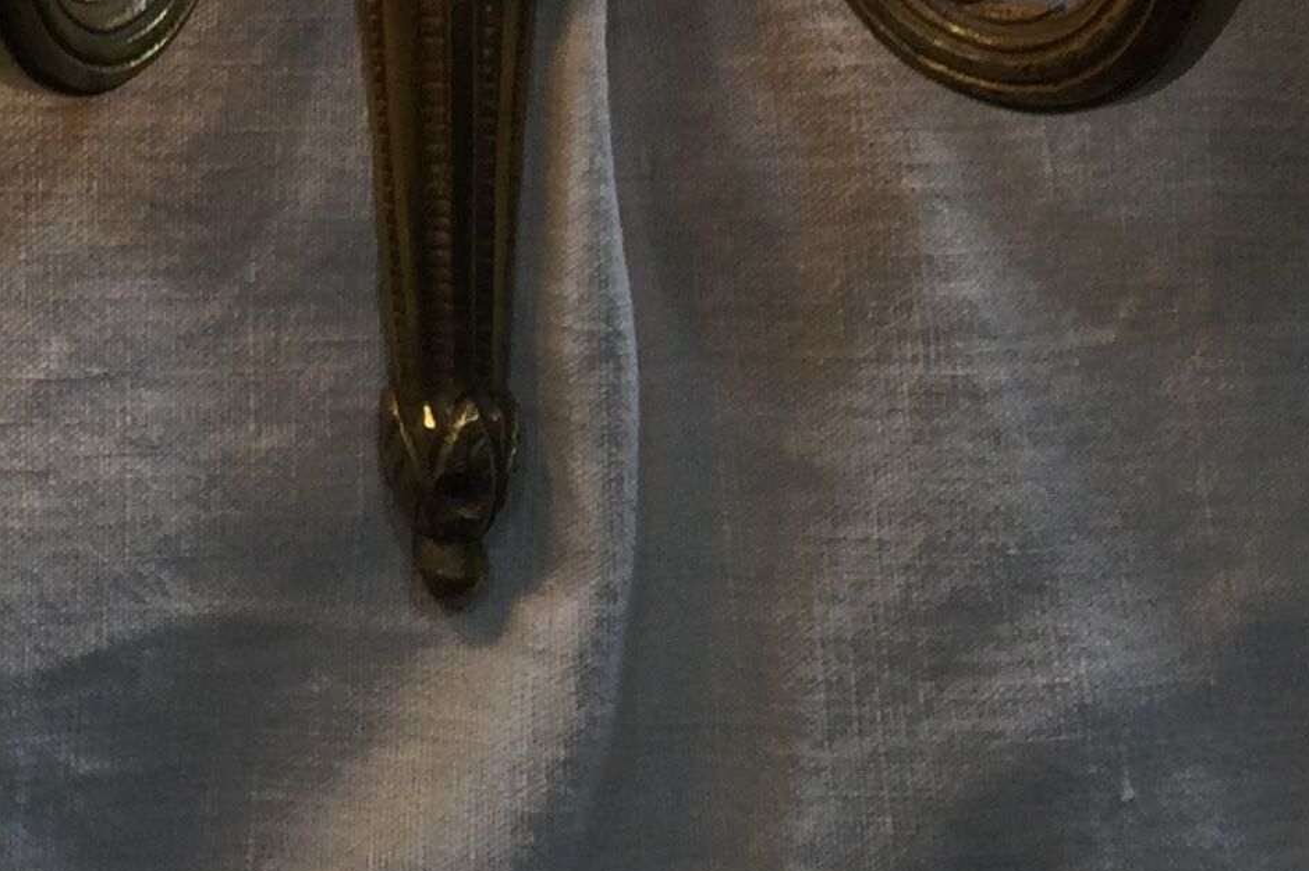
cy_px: -568
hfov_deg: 16.9
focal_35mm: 112
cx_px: -536
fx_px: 4071
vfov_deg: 11.5
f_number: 2.4
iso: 25
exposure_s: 1/111
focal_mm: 3.3
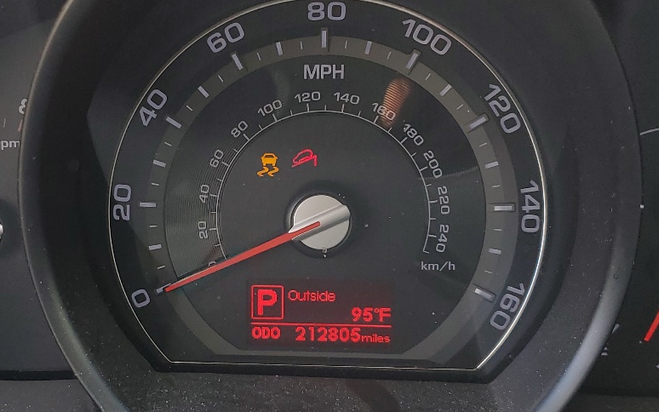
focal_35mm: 57
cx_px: 240
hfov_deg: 35.4
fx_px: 1024
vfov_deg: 22.7
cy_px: 252
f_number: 1.5
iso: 50
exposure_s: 1/179
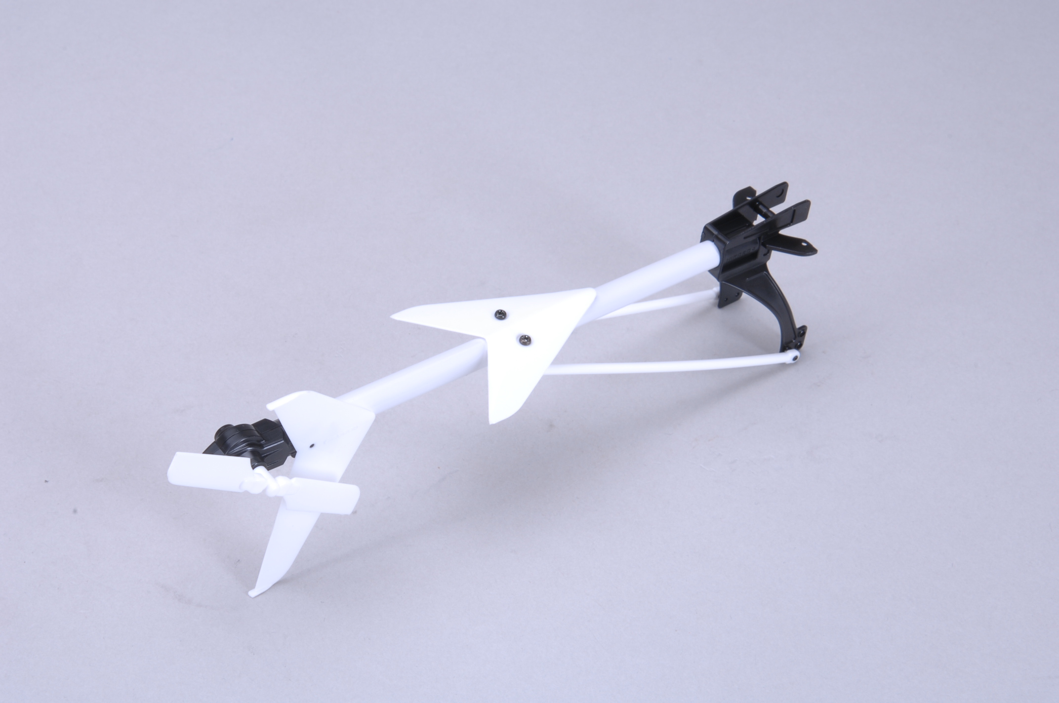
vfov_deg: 18.9
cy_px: 352
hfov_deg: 28.1
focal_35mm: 72
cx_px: 530
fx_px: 2115
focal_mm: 48
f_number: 22
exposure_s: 1/125
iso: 100
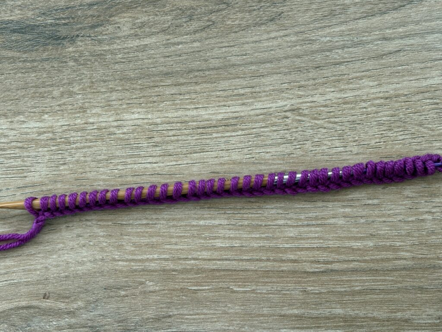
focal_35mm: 52
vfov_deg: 28.0
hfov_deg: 36.8
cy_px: 166
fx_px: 664
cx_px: 221
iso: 80
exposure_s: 1/60
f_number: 1.6
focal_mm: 5.96
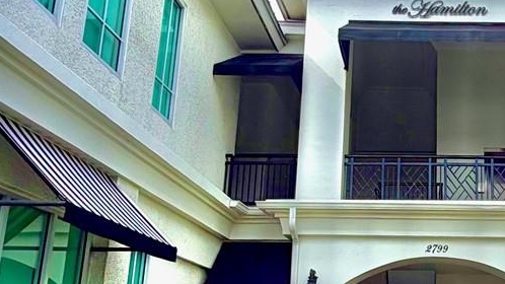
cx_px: 444
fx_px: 656
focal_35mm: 49
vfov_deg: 24.3
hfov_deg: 39.4
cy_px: 182
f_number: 2.2
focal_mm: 2.22
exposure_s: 1/770
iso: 32
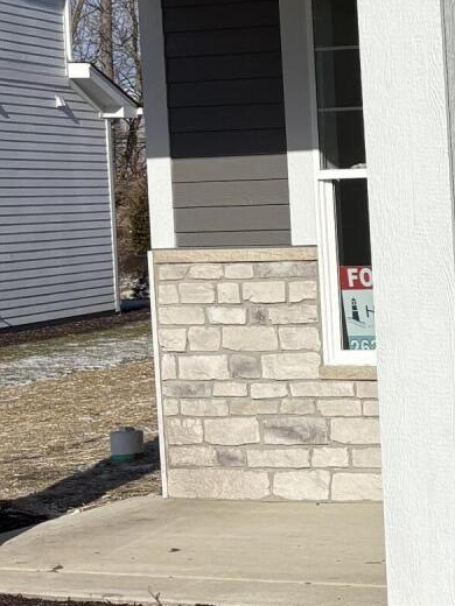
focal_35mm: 100
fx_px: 1753
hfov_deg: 13.5
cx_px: 780
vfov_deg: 19.6
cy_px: 294
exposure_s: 1/7813
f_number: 1.6
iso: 50
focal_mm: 5.96
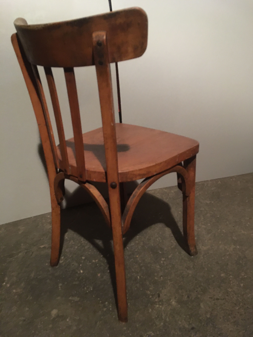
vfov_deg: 61.7
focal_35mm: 29
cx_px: 126
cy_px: 168
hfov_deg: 48.2
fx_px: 283
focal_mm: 4.15
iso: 500
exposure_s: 1/17
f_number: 2.2
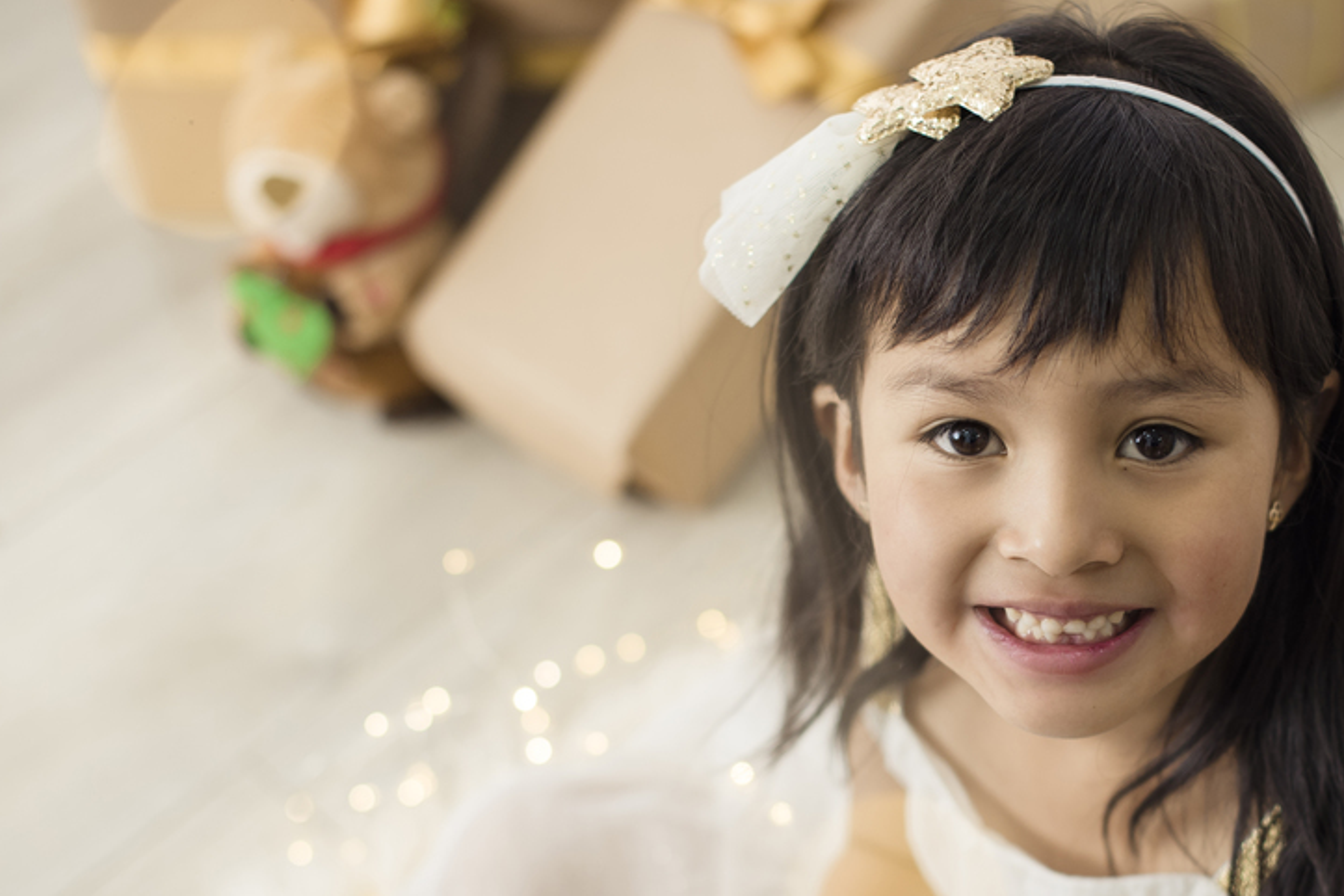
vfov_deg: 16.4
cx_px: 1013
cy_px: 620
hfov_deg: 24.2
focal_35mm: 83
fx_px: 3098
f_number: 2.5
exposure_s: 1/200
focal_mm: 50
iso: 200
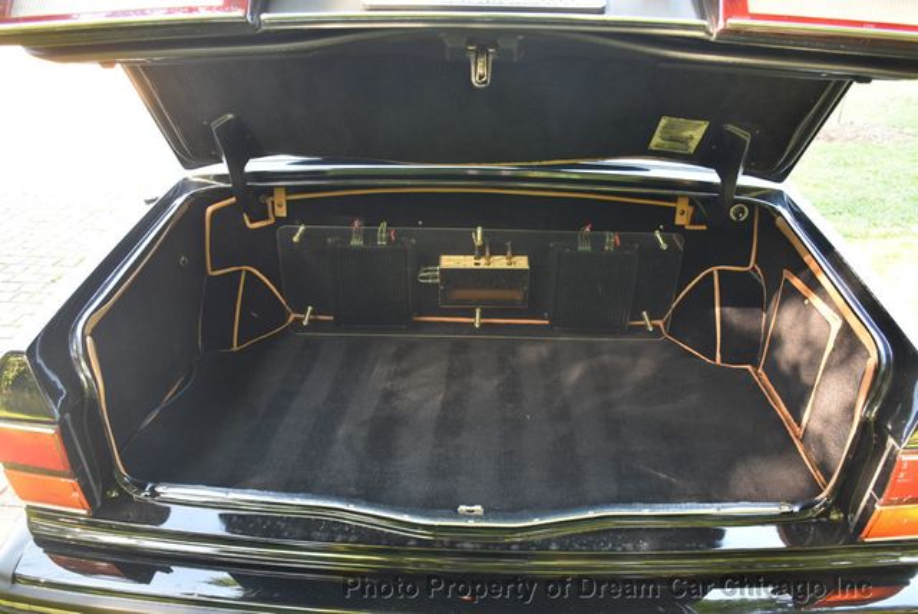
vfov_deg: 48.0
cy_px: 307
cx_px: 459
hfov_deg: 67.3
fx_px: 689
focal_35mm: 27
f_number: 4
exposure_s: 1/60
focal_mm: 18
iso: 800
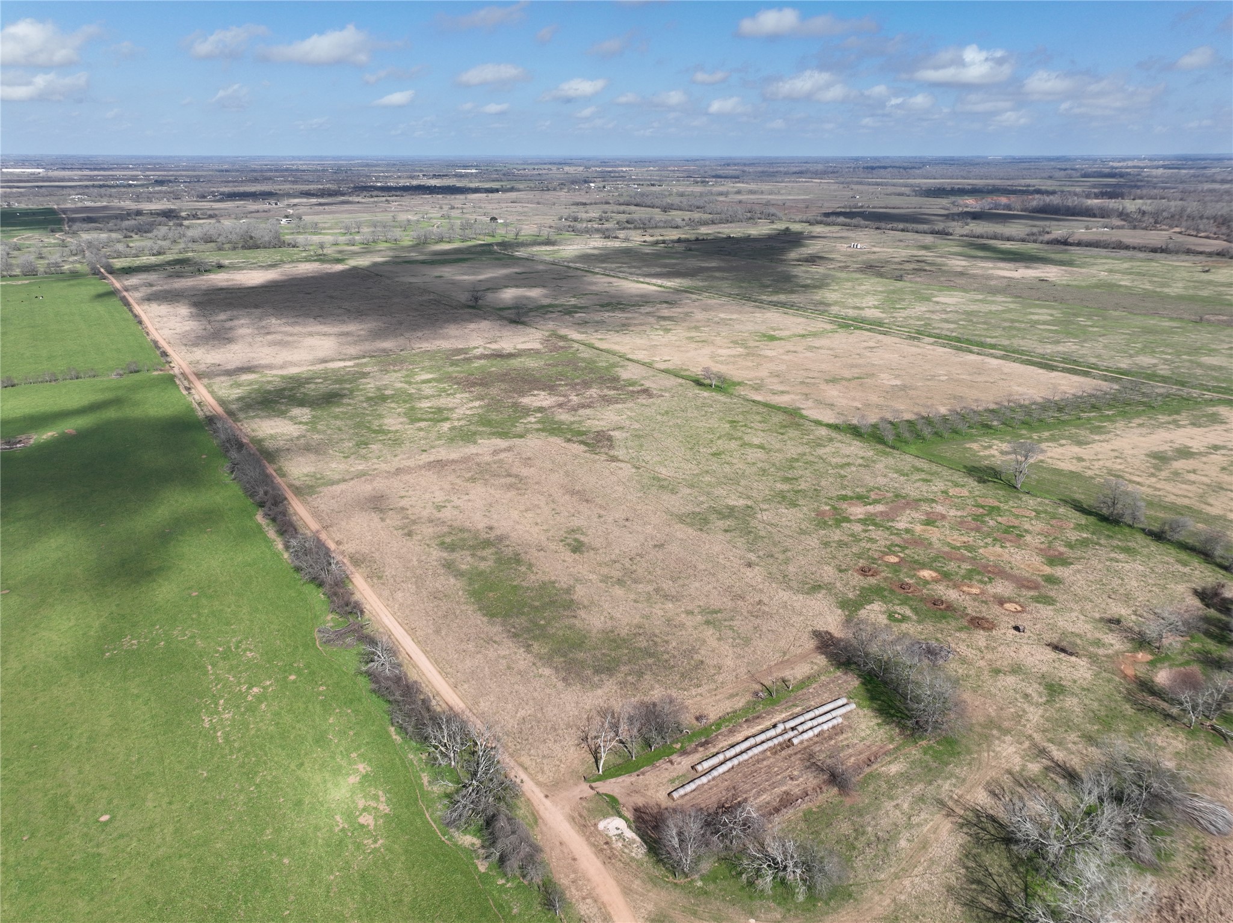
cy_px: 462
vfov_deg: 56.8
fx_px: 855
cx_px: 616
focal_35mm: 24
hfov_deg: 71.6
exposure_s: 1/1600
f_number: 2.8
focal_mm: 12.29
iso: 100
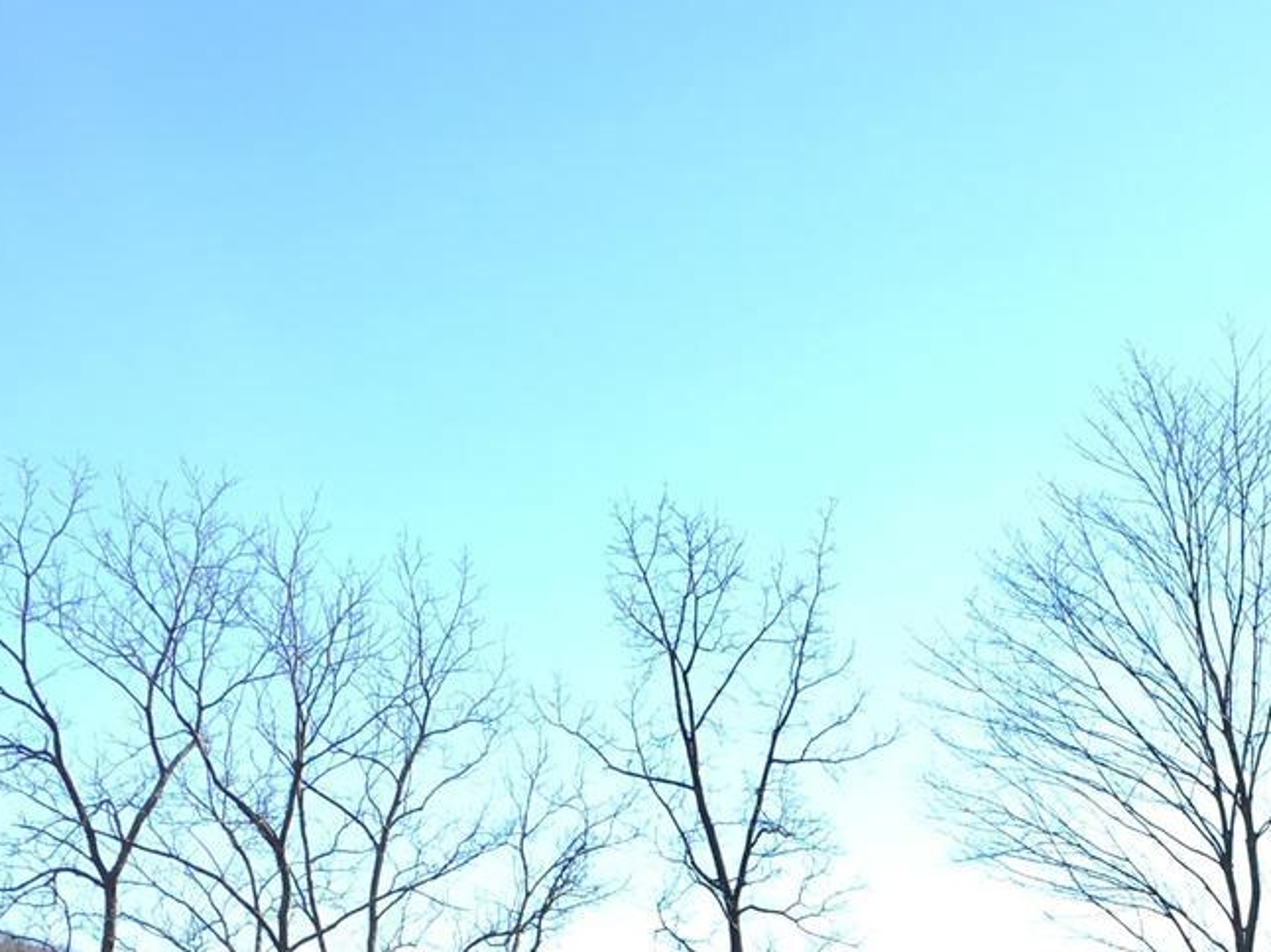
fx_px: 3377
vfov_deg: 15.0
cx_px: 1057
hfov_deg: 21.0
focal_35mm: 92
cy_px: 1361
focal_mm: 4.15
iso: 25
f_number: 2.2
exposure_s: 1/405
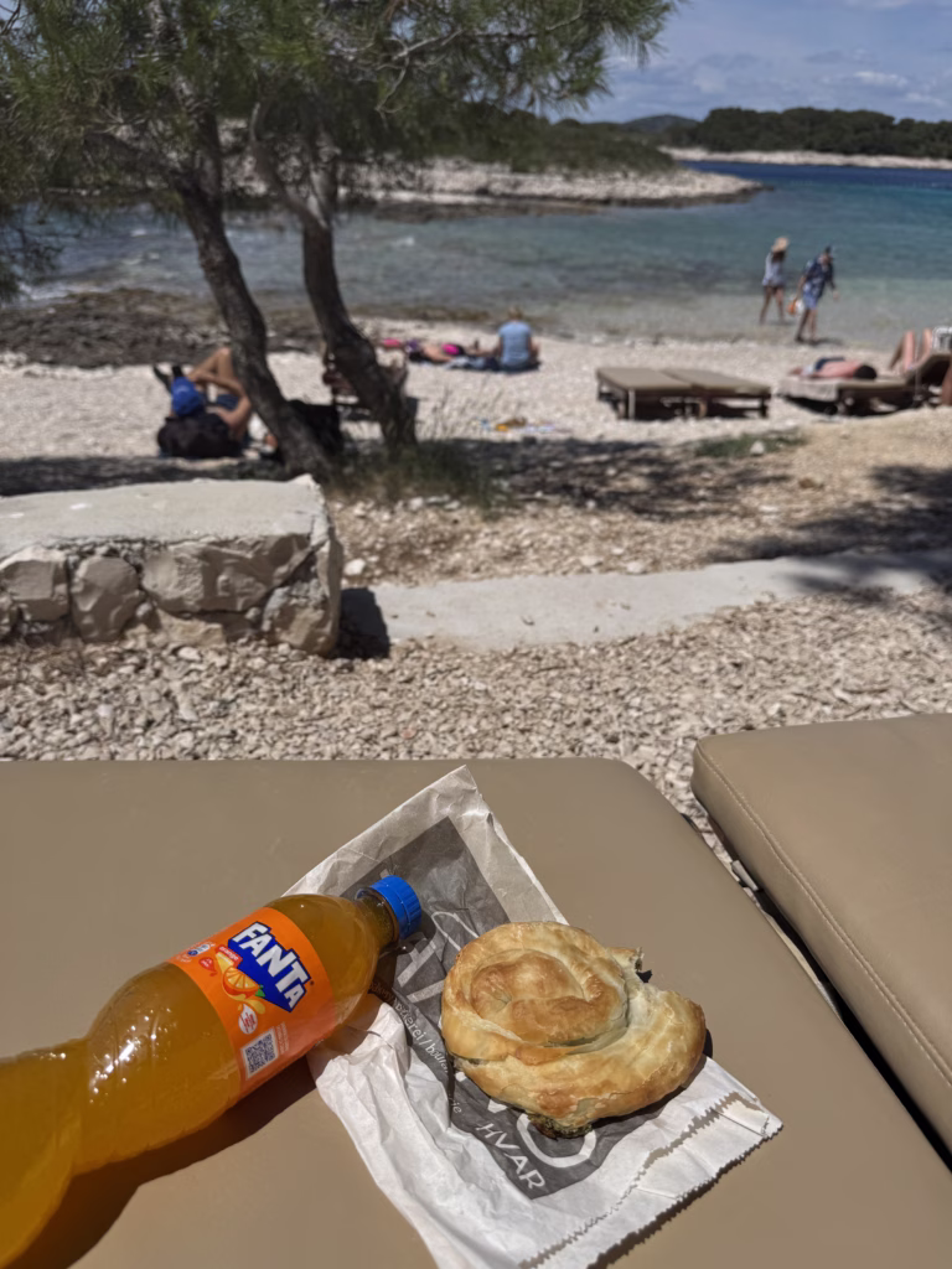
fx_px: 880
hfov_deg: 56.8
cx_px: 476
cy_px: 634
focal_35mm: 24
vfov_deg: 71.6
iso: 80
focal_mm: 6.76
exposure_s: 1/12346
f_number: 1.78
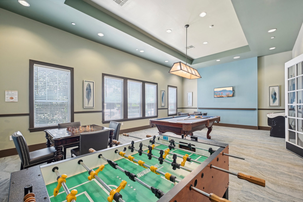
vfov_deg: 77.2
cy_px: 101
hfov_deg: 100.4
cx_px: 152
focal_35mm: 15
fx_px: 126
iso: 400
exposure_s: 1/3.33
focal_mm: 15
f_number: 8
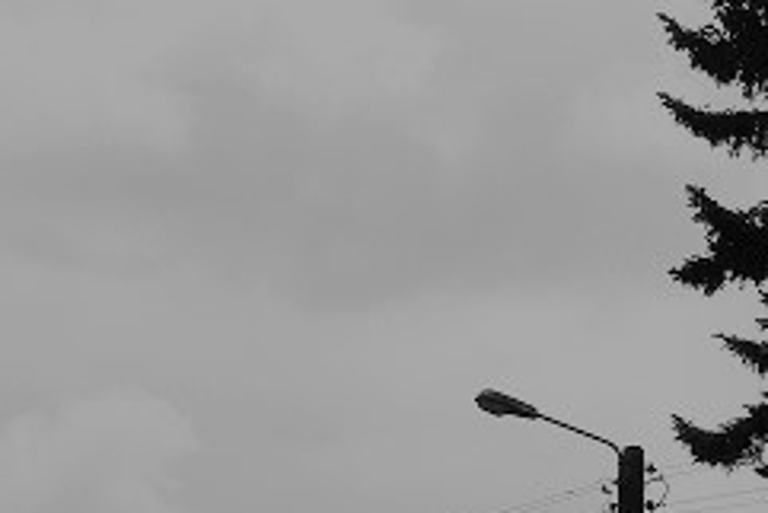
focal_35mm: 168
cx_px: 2326
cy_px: 1179
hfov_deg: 9.5
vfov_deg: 7.7
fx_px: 3586
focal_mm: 18
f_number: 11
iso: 400
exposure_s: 1/400
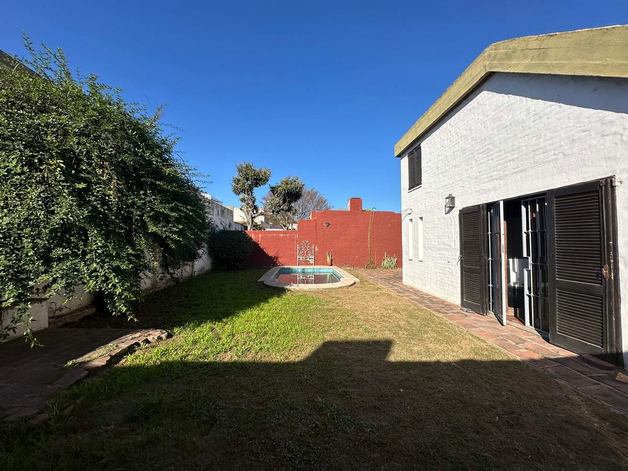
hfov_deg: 102.1
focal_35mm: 14
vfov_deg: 85.7
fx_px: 254
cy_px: 236
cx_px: 314
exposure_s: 1/2257
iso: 50
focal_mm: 2.22
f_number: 2.2
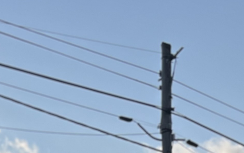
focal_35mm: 117
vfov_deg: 8.7
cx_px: 151
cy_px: 492
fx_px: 778
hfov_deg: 17.8
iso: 50
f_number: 1.5
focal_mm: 5.7
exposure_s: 1/4444
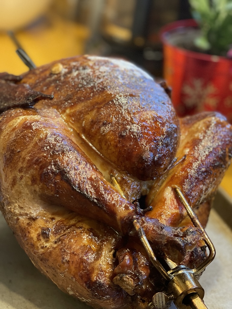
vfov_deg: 30.3
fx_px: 572
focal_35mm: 64
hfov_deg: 22.9
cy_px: 154
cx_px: 116
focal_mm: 7.5
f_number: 2.2
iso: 320
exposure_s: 1/30
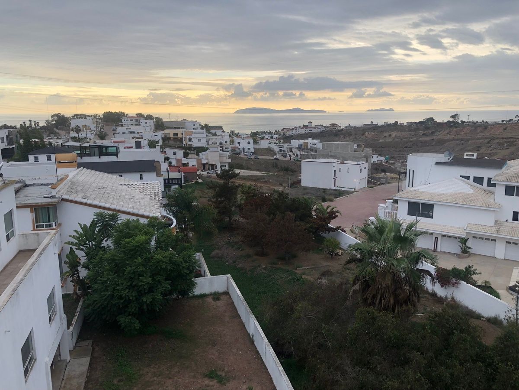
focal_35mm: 28
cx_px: 260
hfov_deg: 63.4
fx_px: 420
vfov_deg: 49.7
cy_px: 195
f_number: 1.8
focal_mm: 3.99
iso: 20
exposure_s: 1/694
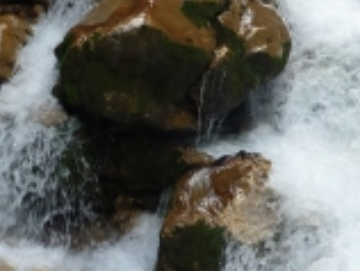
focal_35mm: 126
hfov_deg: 15.5
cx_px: 289
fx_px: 1312
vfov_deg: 11.6
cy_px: -19
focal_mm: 7.4
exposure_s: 1/100
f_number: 3.1
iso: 80
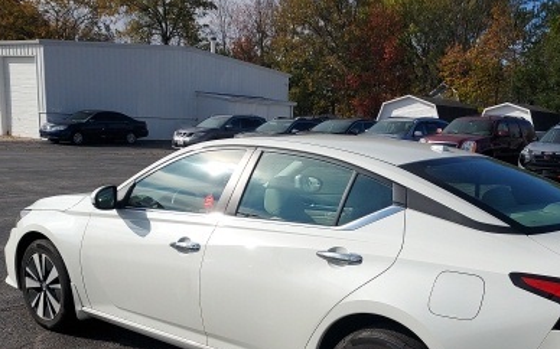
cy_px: 254
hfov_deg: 46.9
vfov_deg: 30.1
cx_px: 341
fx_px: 641
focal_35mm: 42
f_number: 1.8
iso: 40
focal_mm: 4.6
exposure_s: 1/2303
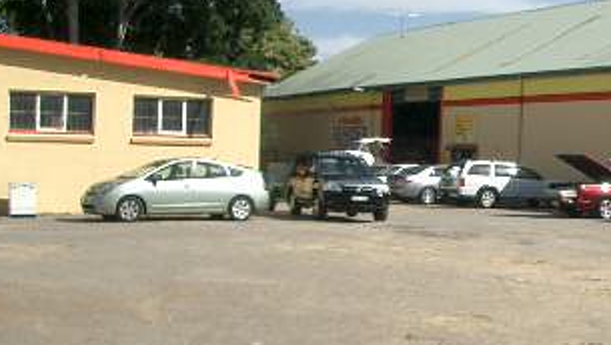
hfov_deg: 25.7
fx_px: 1297
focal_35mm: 80
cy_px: 247
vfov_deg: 15.1
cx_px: 553
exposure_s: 1/500
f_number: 4.3
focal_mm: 5.8
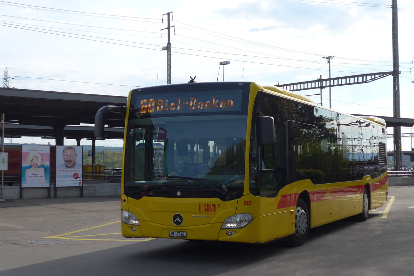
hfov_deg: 34.5
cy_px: 144
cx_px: 206
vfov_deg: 23.4
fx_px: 667
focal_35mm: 58
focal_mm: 11.3
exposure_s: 1/800
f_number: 3.4
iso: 80
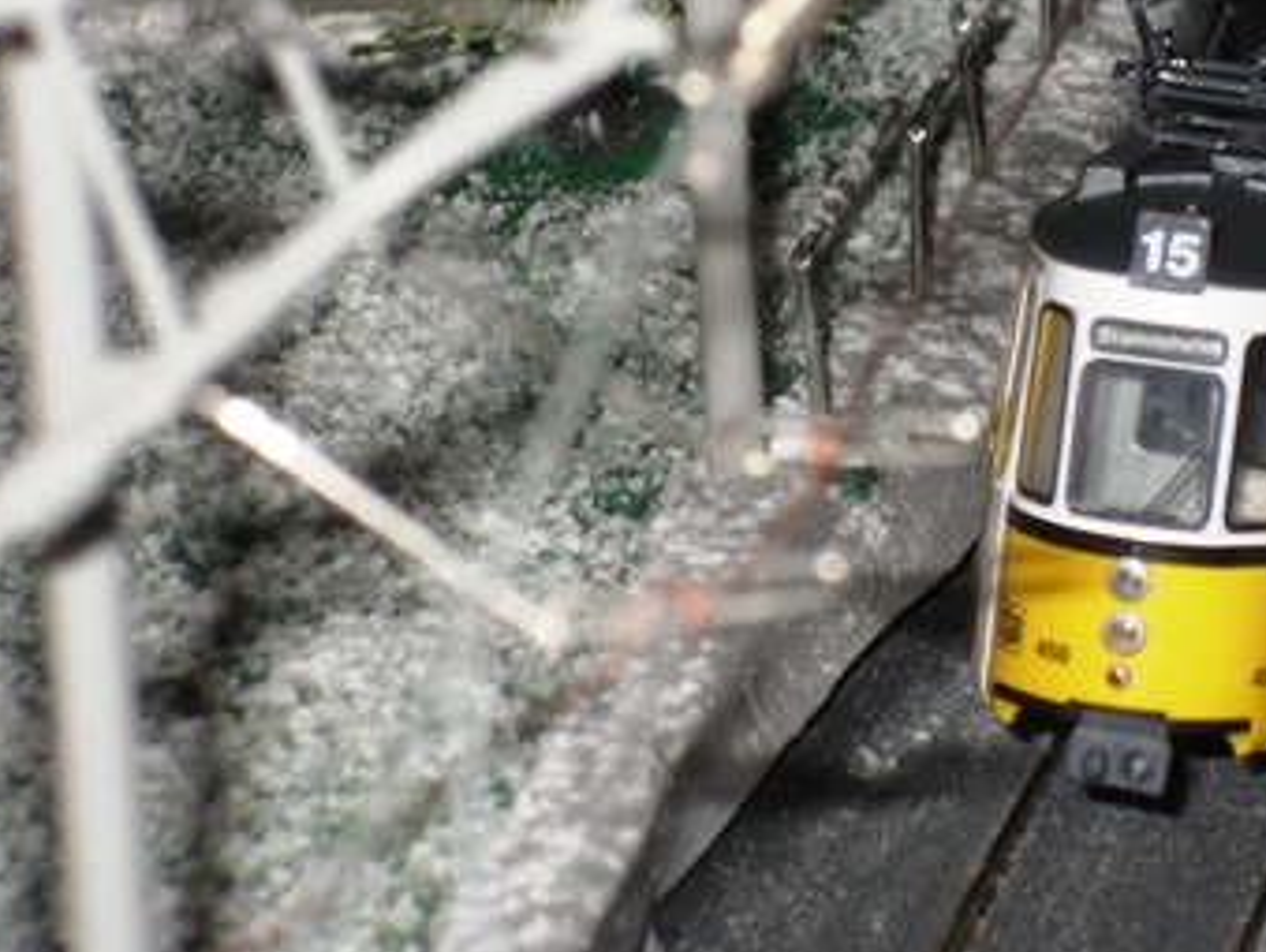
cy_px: 325
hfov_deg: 9.9
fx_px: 7249
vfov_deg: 7.5
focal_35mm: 198
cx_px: 1087
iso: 100
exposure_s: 1/60
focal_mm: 18.9
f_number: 14.2
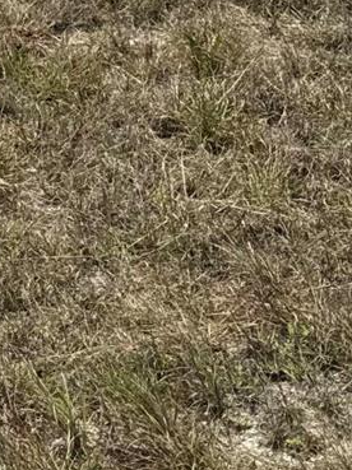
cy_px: -391
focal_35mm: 100
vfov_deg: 16.3
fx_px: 1358
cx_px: -158
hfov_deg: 13.9
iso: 80
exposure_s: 1/7937
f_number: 1.78
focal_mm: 6.76
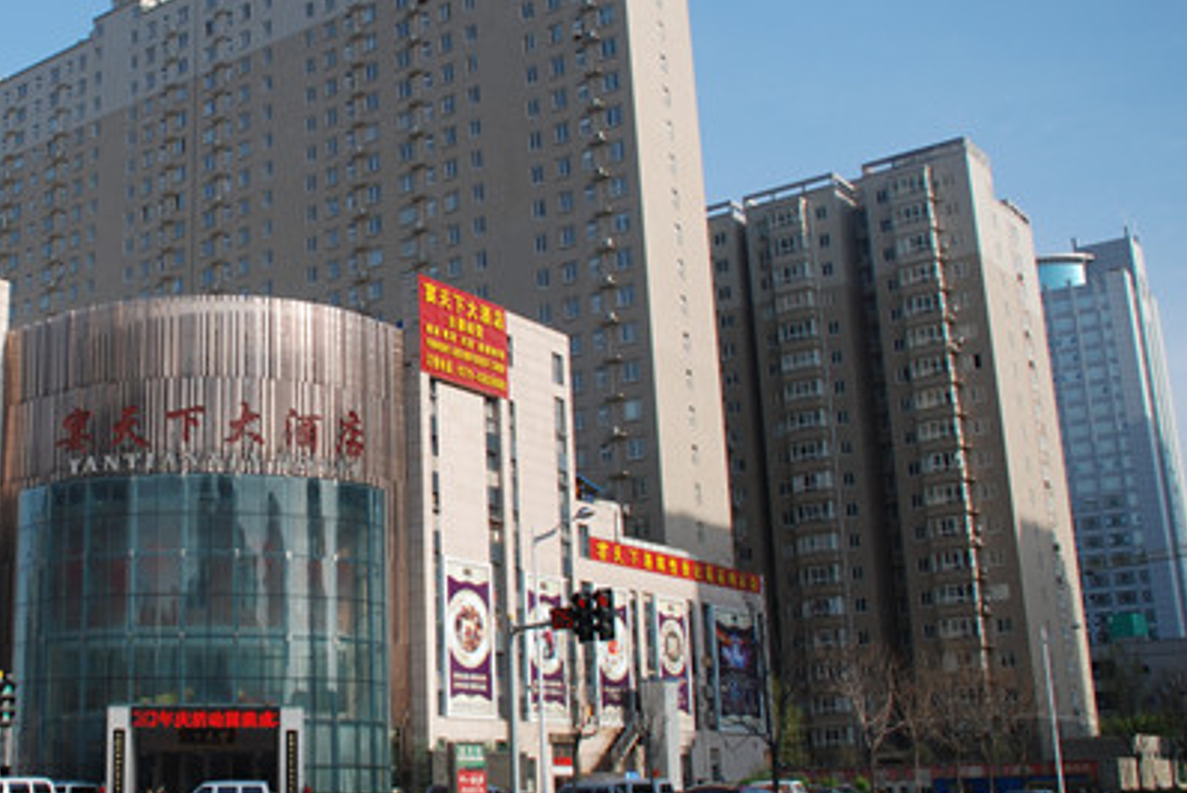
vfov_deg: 27.6
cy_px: 362
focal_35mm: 49
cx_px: 256
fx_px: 1617
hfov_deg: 38.9
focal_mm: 20
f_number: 4
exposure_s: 1/500
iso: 100
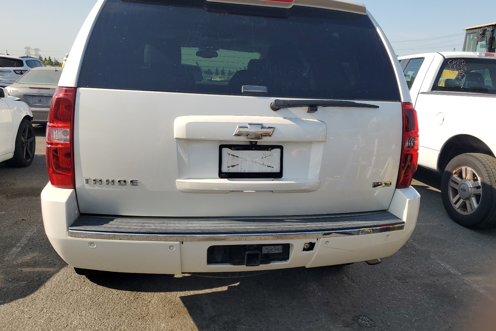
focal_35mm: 28
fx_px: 386
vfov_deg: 46.3
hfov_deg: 65.5
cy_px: 146
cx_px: 248
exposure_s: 1/2500
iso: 50
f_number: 1.5
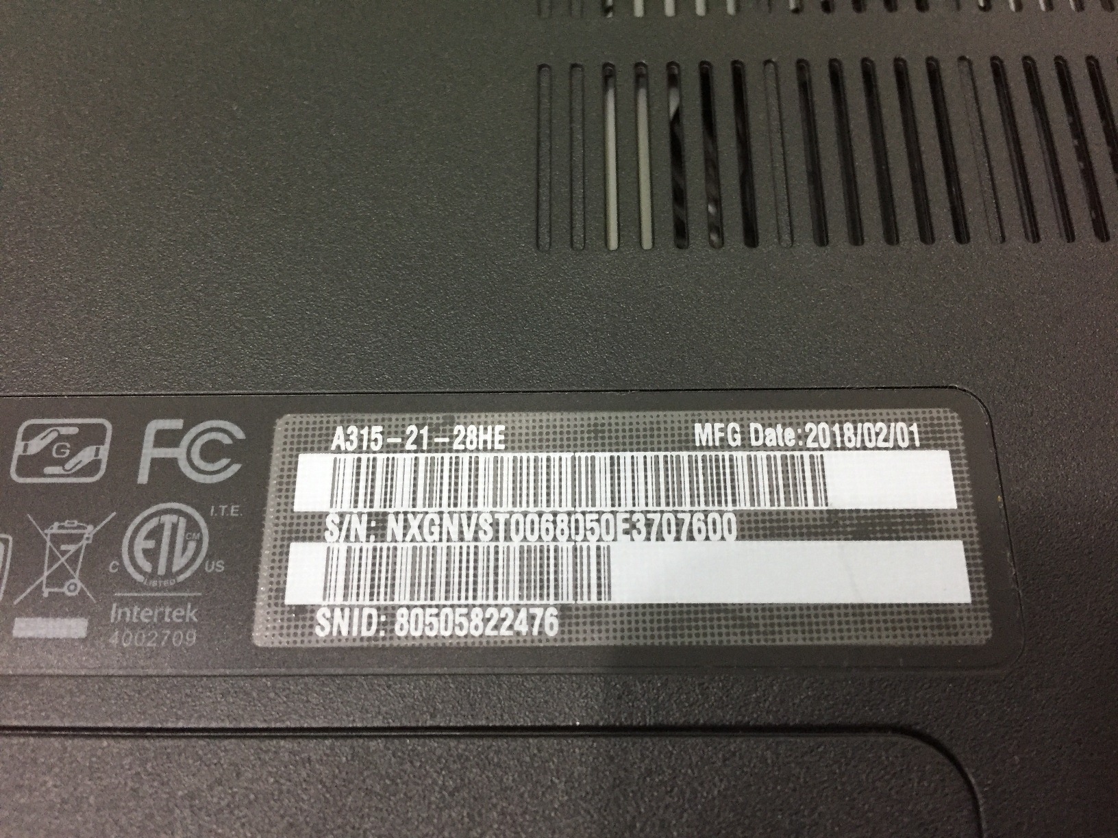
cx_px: 559
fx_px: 937
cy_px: 419
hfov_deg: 61.7
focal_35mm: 29
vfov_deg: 48.2
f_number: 2.2
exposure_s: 1/33
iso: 250
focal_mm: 4.15
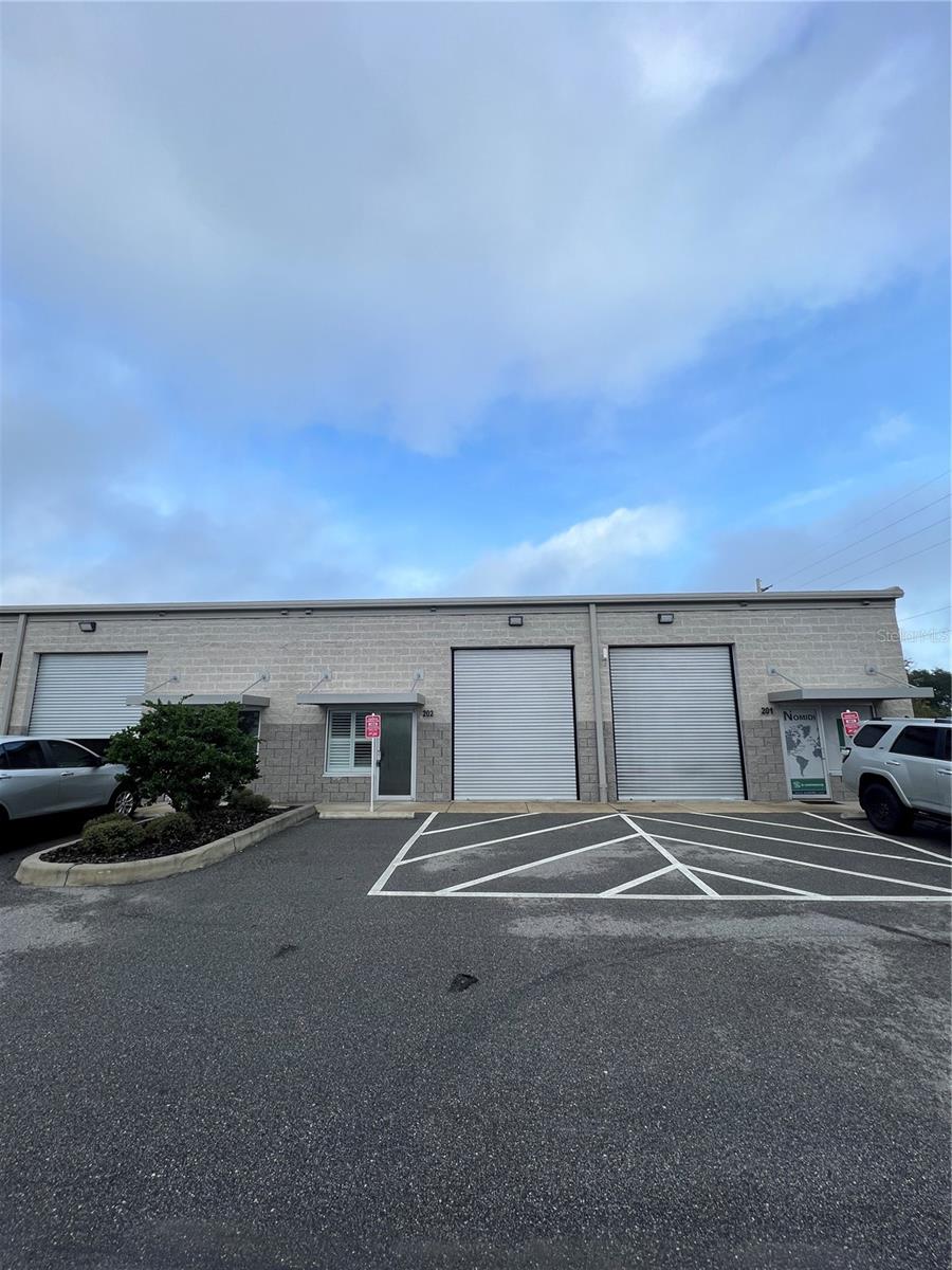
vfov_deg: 106.2
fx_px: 477
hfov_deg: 89.9
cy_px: 635
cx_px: 476
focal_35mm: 13
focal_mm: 1.57
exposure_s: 1/1064
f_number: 1.8
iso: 32
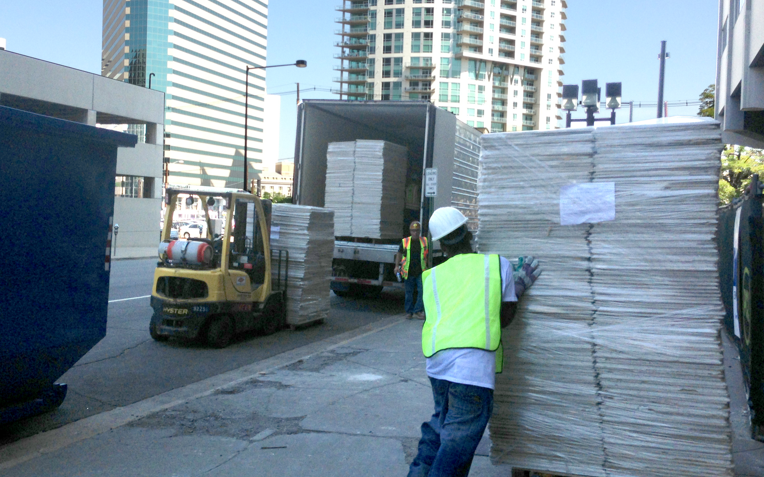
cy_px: 207
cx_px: 375
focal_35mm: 39
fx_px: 812
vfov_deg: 32.7
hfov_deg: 50.4
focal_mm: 4.13
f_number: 2.4
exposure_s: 1/1004
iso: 50
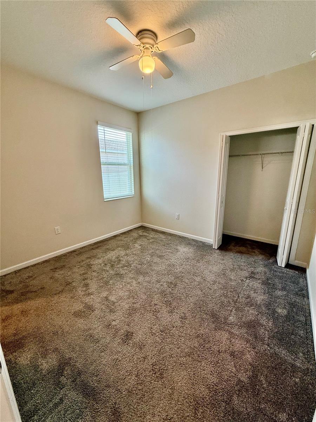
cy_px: 211
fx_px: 170
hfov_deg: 85.7
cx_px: 158
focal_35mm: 14
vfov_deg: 102.1
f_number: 2.2
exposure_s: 1/120
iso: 100
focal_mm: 2.22
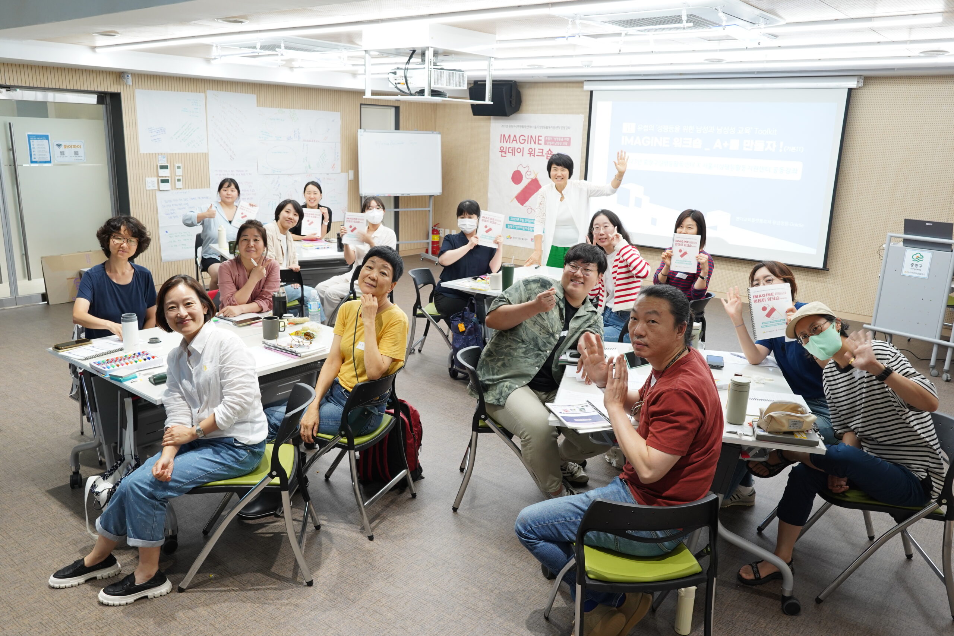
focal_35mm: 28
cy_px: 318
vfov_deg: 46.4
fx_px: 742
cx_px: 477
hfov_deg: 65.5
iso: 1000
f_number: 7.1
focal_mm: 28
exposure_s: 1/30
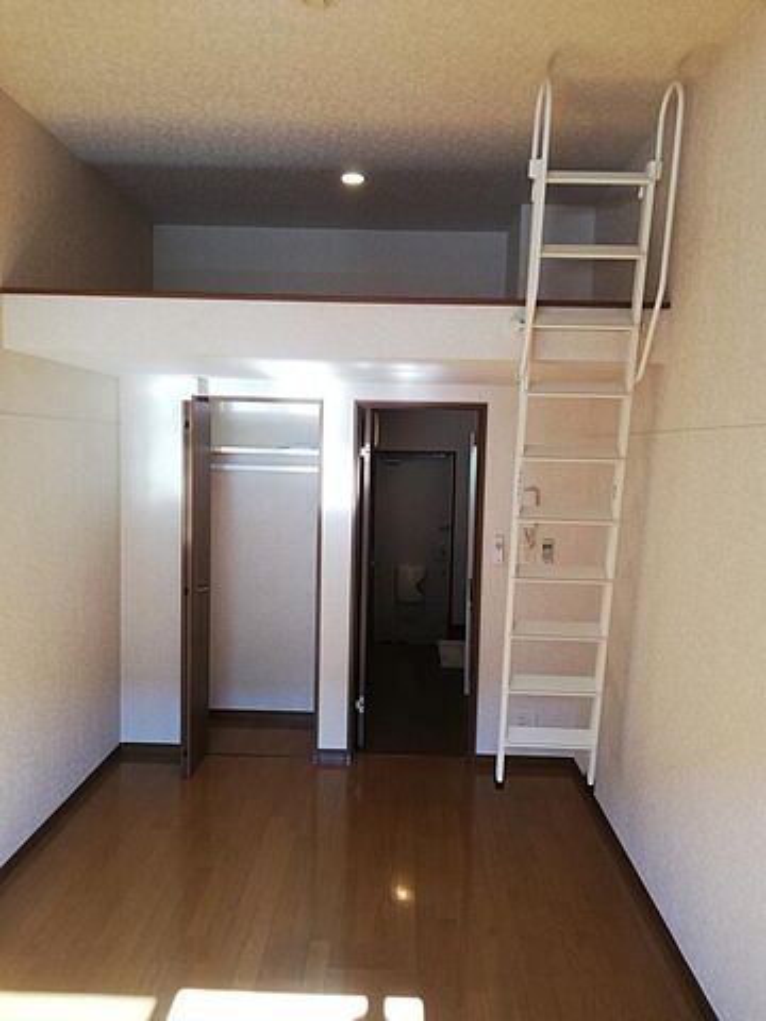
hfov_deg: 53.1
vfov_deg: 67.3
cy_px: 510
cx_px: 383
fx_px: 767
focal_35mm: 26
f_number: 2.2
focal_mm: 3.81
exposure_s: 1/50
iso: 80
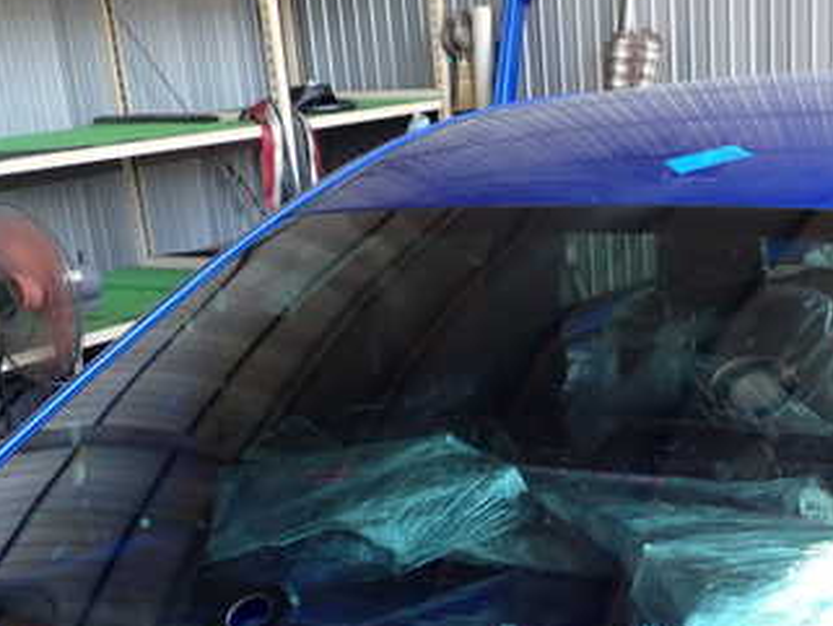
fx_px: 1348
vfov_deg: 25.7
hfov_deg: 33.5
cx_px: 644
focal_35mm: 56
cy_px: 501
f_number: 3.2
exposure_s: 1/80
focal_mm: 5.4
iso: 100
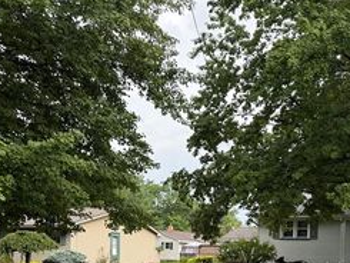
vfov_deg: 28.0
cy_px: 261
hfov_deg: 37.7
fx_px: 496
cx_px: 273
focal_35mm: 49
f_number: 1.78
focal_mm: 6.76
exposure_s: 1/822
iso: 100
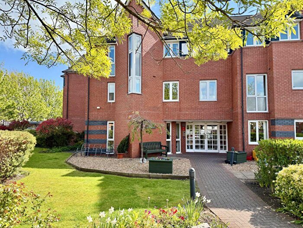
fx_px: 210
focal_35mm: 24
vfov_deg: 56.8
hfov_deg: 71.6
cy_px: 114
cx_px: 152
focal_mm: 6.76
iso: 100
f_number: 1.78
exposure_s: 1/1855
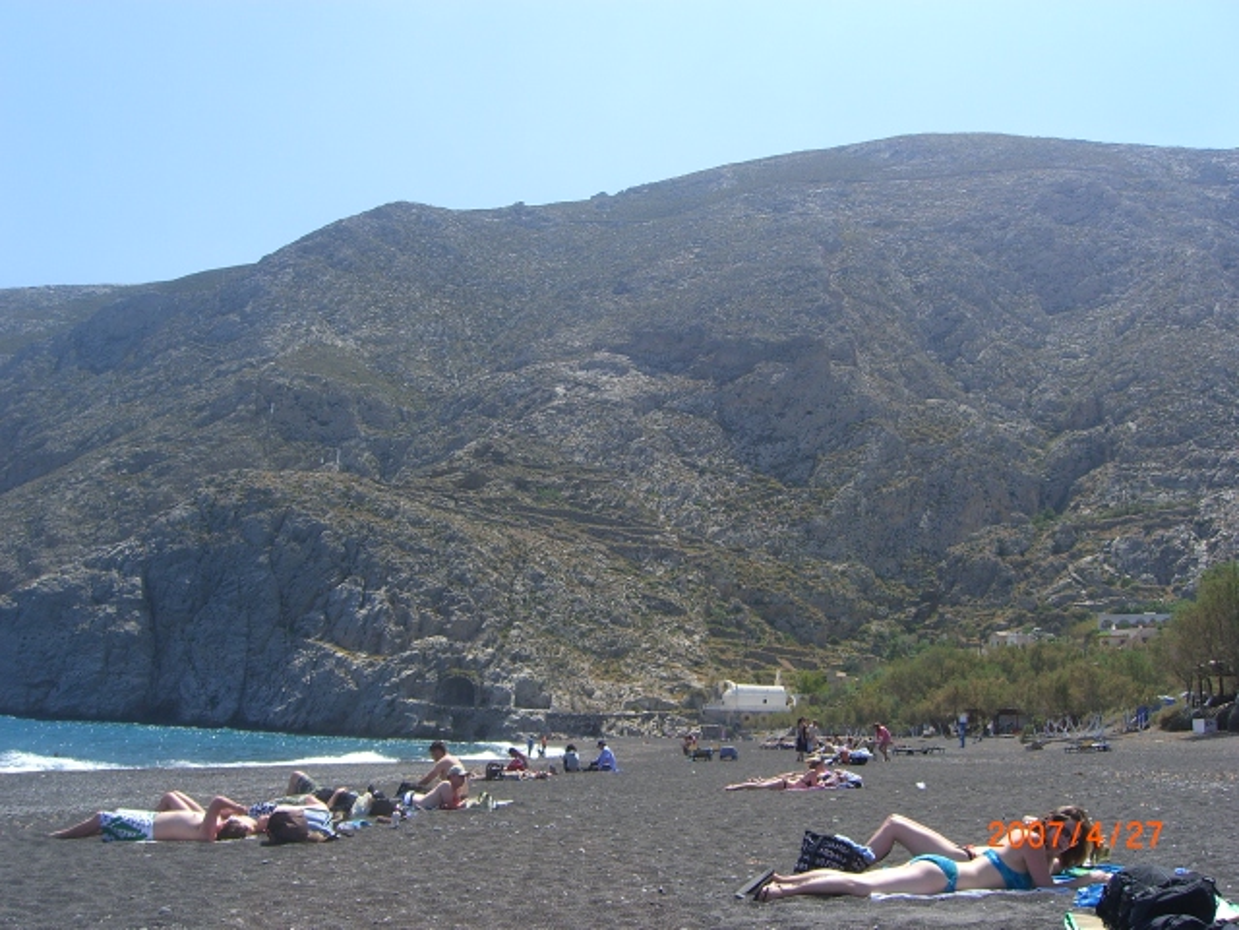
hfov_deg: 49.0
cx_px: 620
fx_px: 1360
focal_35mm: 38
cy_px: 465
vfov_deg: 37.7
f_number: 8
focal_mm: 7.9
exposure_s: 1/160
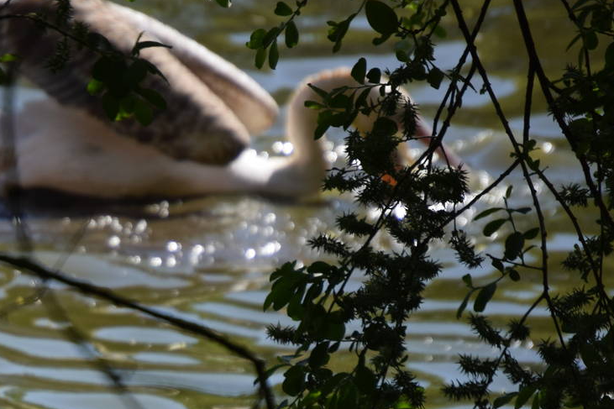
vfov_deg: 2.1
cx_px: 22
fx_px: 11202
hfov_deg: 3.1
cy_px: 409
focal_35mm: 657
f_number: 6.3
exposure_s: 1/1600
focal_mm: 200
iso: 400
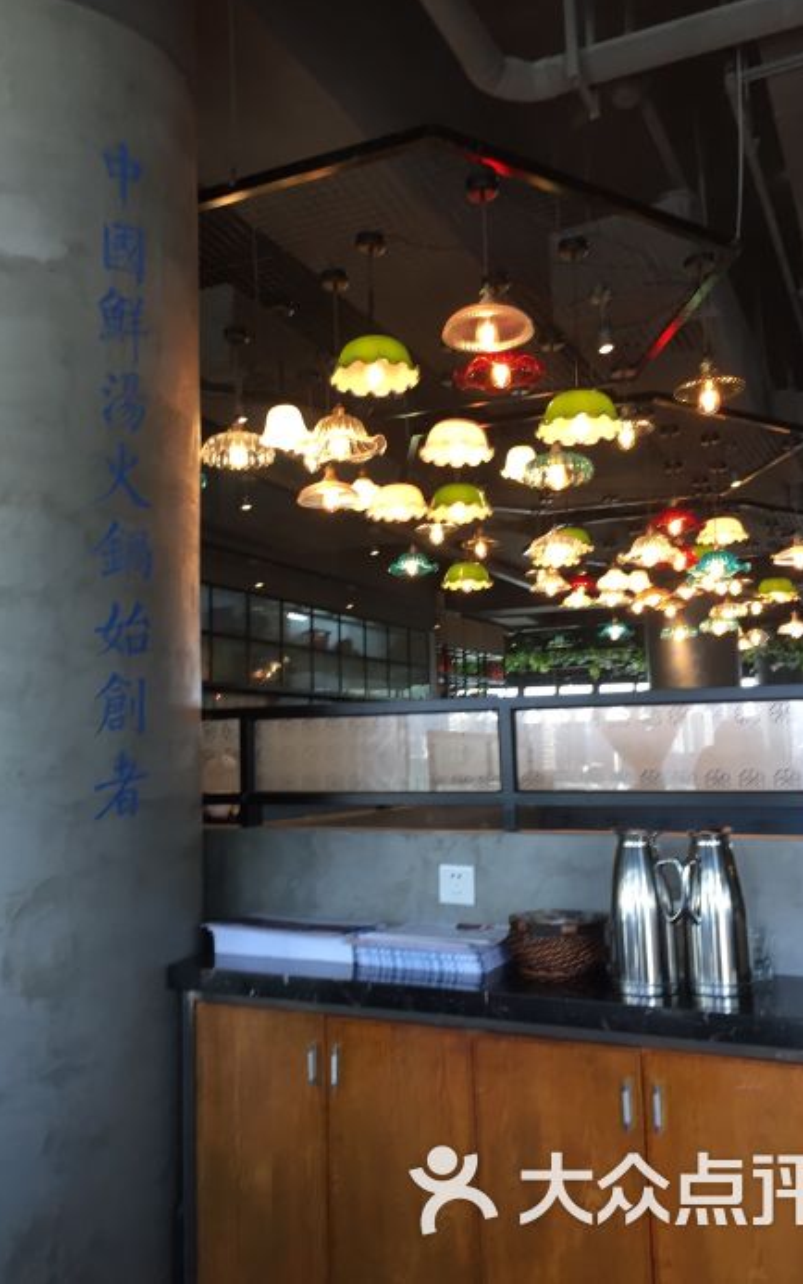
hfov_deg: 40.6
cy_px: 638
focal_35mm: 31
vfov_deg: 61.2
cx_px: 388
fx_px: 1085
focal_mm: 4.15
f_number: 2.2
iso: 40
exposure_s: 1/33
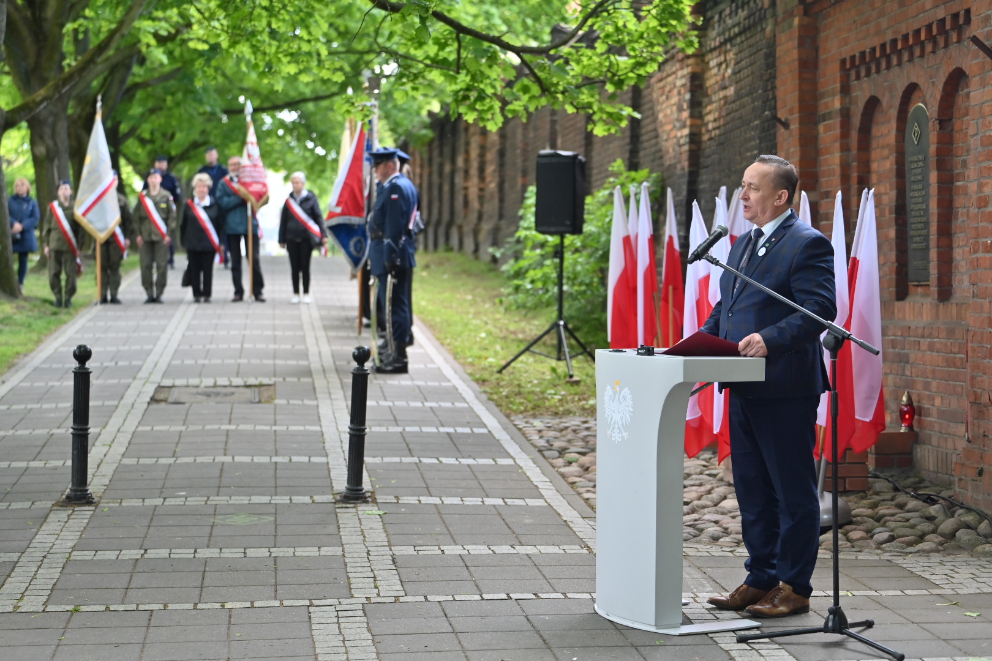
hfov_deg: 28.8
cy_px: 330
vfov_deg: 19.5
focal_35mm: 70
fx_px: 1929
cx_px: 496
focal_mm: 70
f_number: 2.8
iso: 400
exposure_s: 1/400
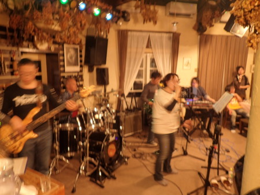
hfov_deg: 69.4
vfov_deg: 54.9
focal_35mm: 25
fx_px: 188
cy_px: 98
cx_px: 130
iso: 100
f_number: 2
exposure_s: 1/2
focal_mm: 4.5
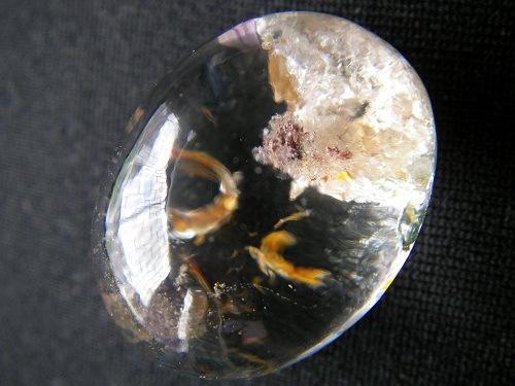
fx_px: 565
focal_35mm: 38
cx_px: 258
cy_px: 193
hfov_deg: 49.0
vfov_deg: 37.7
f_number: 3.3
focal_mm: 6.3
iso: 100
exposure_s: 1/40.1
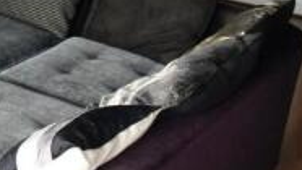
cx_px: -155
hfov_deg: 21.5
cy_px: -2
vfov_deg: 14.5
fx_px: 657
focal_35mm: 82
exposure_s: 1/30
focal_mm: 4.1
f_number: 3.5
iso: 320
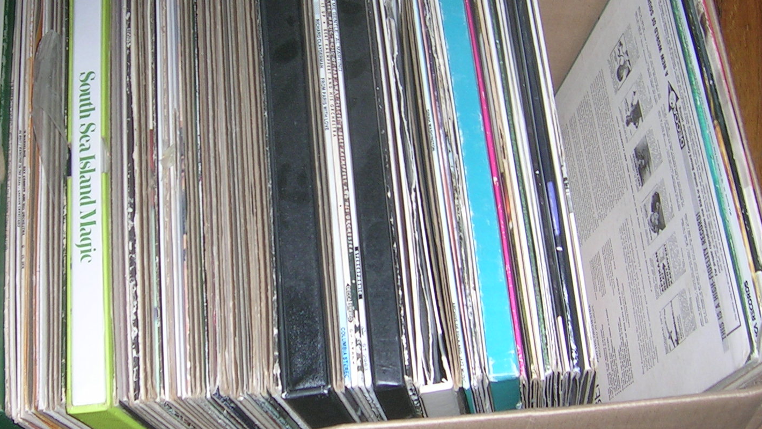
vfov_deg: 21.8
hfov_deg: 37.6
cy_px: 219
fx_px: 1111
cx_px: 277
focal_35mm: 55
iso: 50
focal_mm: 5.4
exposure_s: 1/60.1
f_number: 2.8
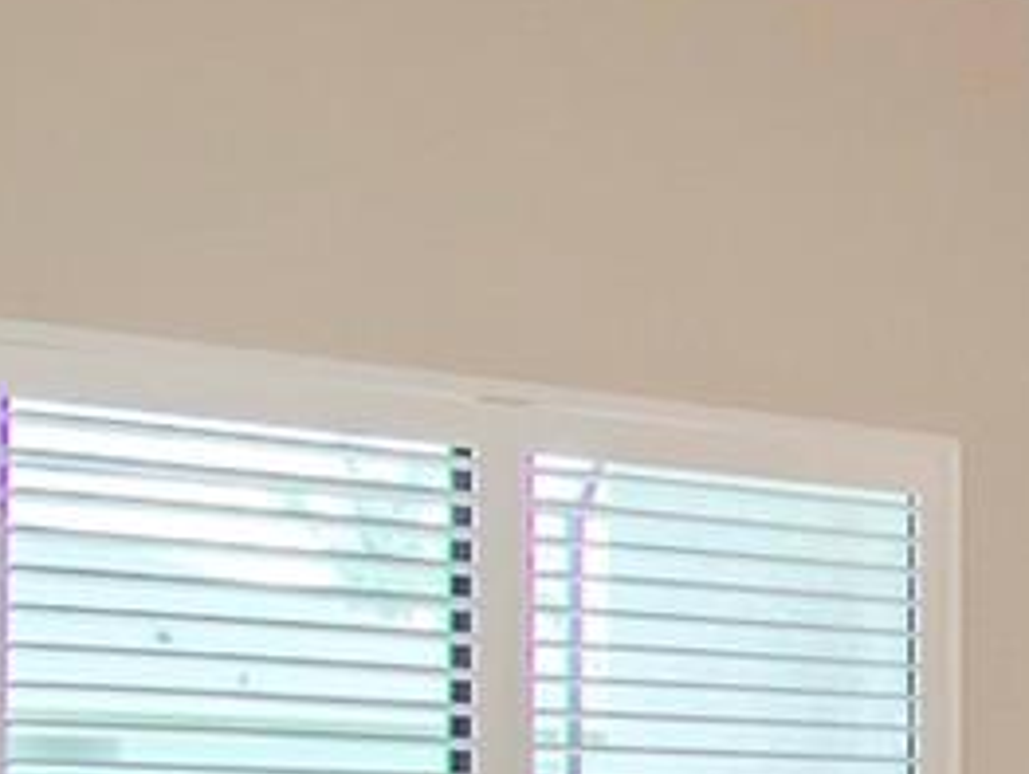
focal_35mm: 88
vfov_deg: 16.2
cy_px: 904
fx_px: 2618
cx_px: 2655
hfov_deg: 13.6
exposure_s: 1/100
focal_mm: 10
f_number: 7.1
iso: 800
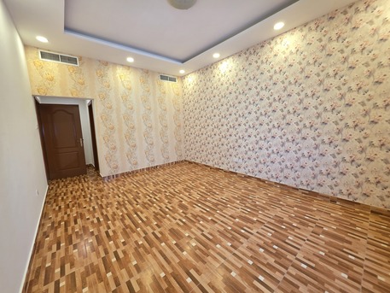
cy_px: 146
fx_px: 147
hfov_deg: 106.2
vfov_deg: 89.9
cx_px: 195
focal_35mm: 13
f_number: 1.9
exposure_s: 1/60
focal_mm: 2.2
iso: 200
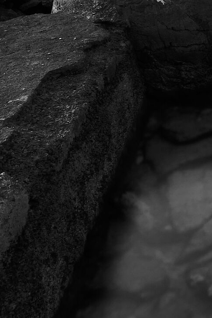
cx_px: 472
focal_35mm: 79
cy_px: 43
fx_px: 698
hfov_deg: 13.6
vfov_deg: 25.0
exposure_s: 40
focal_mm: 8.8
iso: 80
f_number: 10
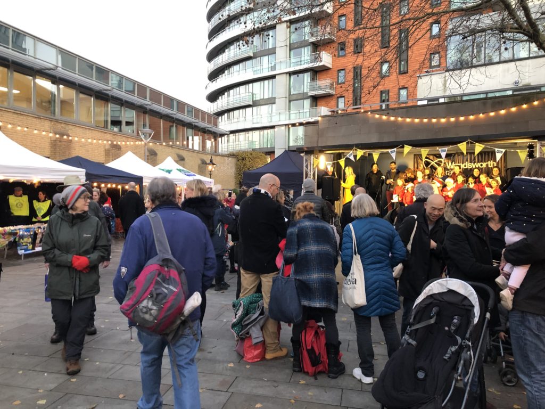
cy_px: 204
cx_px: 272
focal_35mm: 28
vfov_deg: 49.7
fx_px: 441
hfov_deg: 63.4
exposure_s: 1/51
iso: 160
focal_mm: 3.99
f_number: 1.8
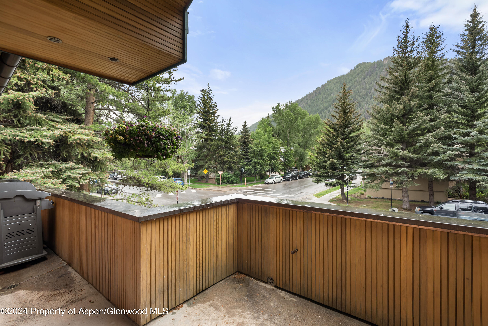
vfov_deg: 70.5
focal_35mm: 17
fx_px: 230
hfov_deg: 93.3
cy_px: 163
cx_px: 244
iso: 500
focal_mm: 17
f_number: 7.1
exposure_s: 1/25
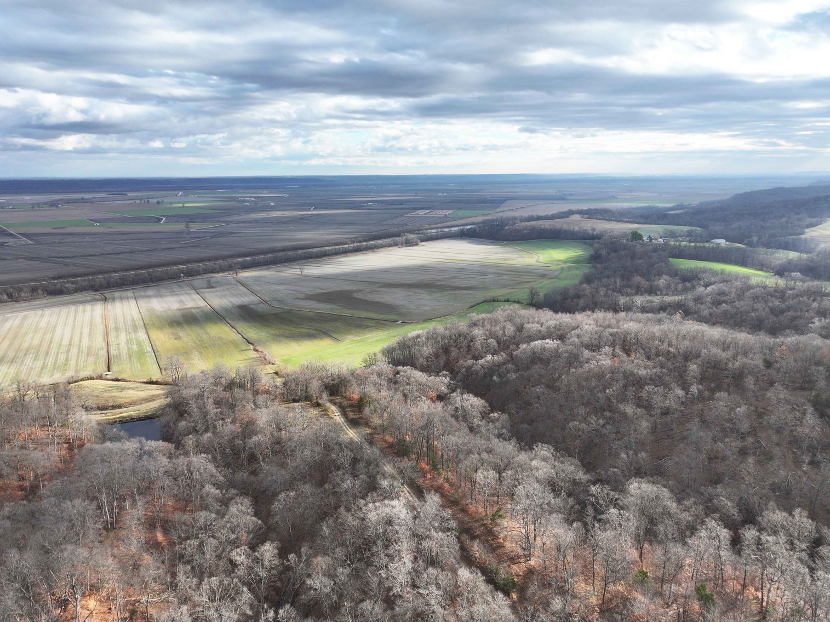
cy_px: 311
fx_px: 575
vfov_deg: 56.8
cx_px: 415
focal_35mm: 24
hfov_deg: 71.6
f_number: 2.8
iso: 170
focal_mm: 12.29
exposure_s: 1/1250
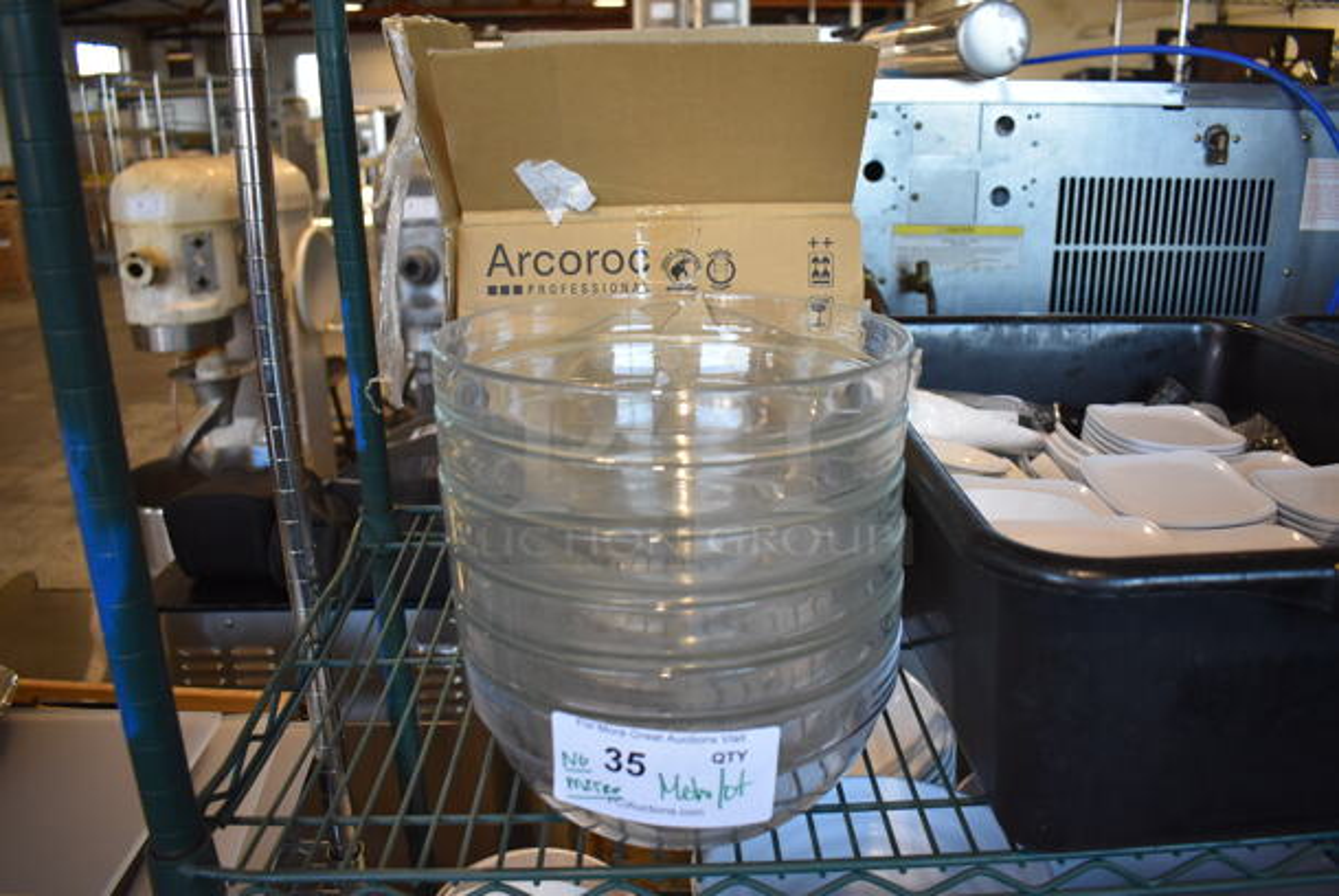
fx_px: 1005
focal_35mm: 27
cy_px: 448
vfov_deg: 48.0
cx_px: 670
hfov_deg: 67.3
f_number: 3.5
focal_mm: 18
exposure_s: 1/160
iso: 800
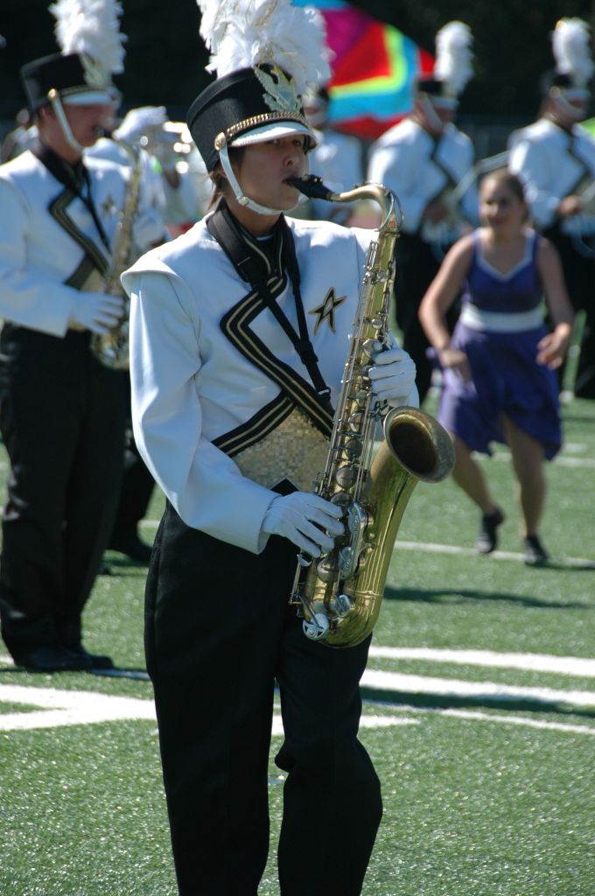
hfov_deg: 4.6
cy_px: 448
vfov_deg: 6.9
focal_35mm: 300
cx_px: 298
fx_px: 7457
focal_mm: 200
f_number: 6.3
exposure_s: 1/640
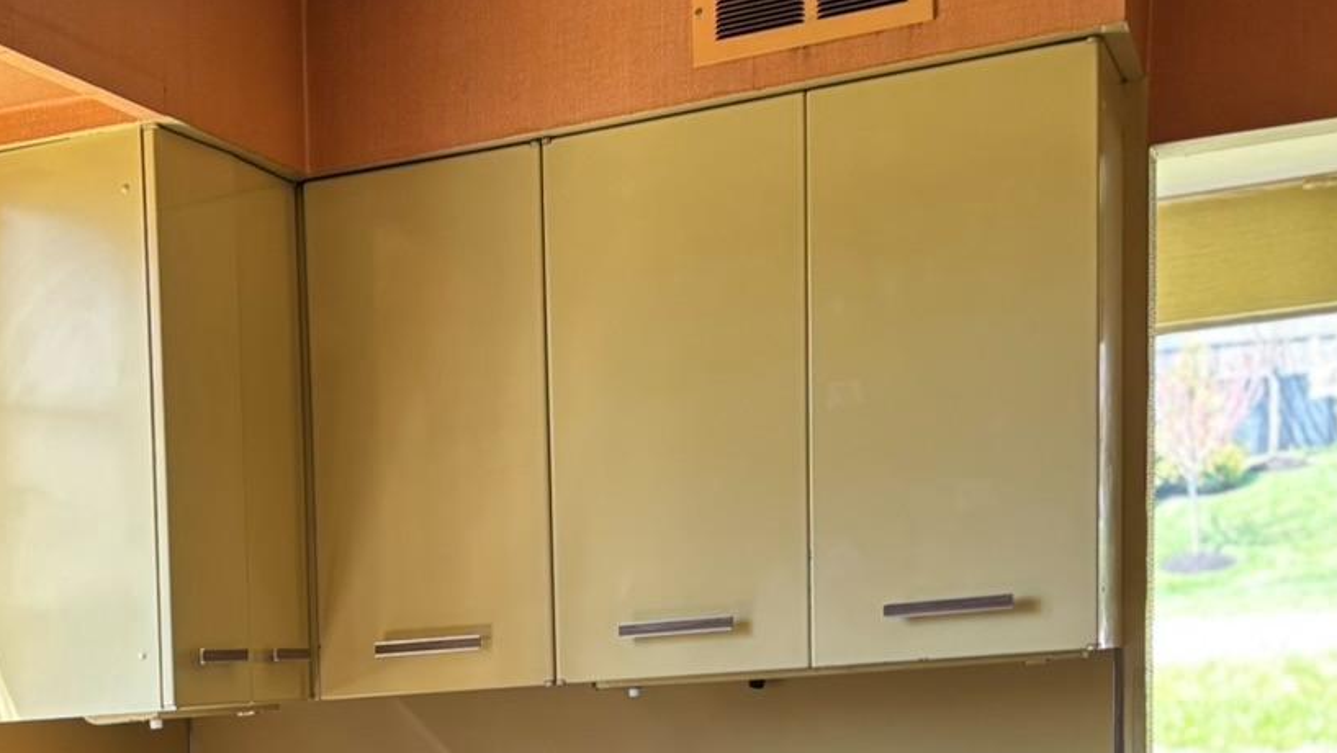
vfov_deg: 16.1
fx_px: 2518
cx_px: -295
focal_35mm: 71
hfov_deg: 26.3
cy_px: 989
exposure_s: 1/120
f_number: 1.6
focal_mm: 5.96
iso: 100
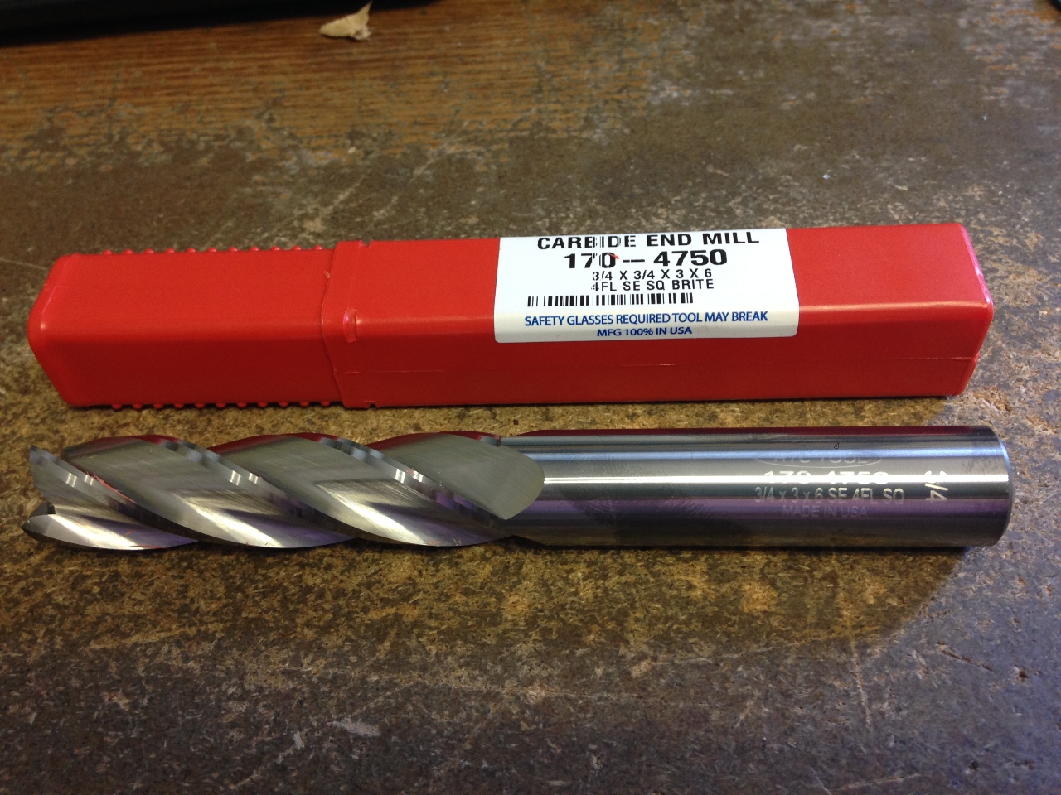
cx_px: 530
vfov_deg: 42.9
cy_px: 398
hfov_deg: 55.4
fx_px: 1011
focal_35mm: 33
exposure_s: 1/20
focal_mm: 4.12
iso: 100
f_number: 2.4
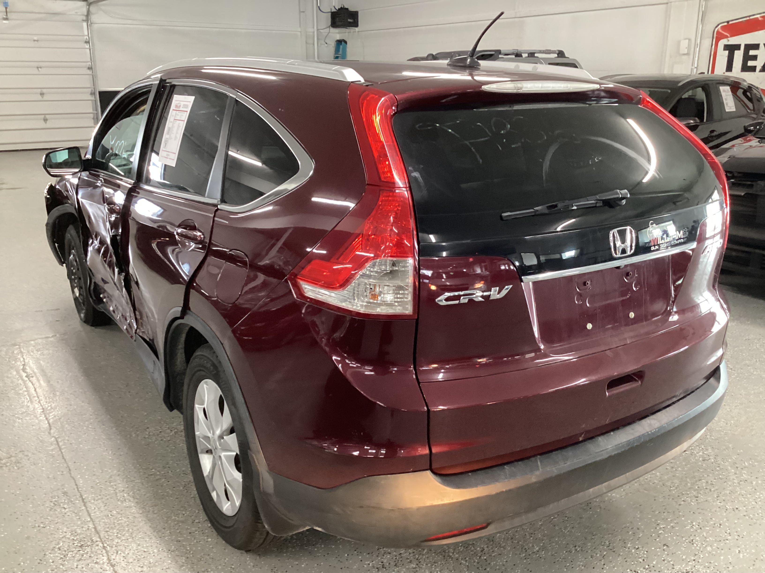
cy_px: 286
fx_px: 685
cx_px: 382
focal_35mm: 31
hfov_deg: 58.4
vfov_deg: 45.4
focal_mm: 3.3
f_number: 2.4
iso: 400
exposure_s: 1/60
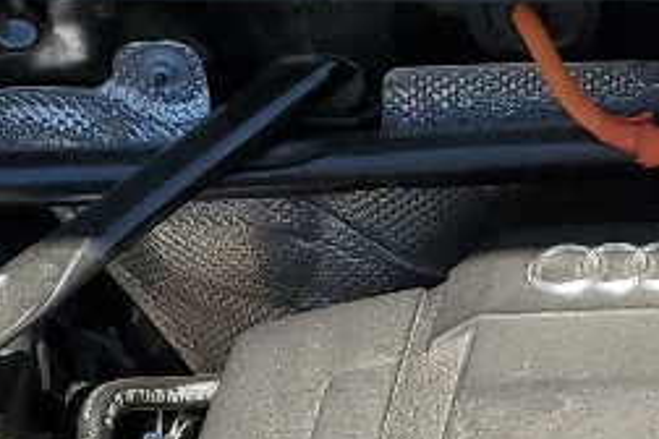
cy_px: 1016
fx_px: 3148
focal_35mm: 172
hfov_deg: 11.6
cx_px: 876
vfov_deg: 7.5
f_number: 1.5
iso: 50
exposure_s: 1/2500
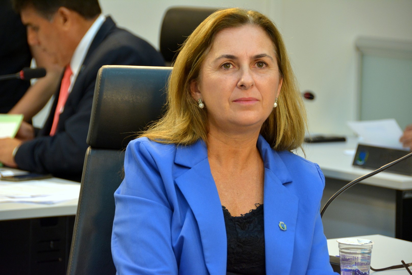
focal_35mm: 202
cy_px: 138
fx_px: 2319
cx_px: 206
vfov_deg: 6.8
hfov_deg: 10.2
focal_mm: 135
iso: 900
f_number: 5.6
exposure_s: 1/125
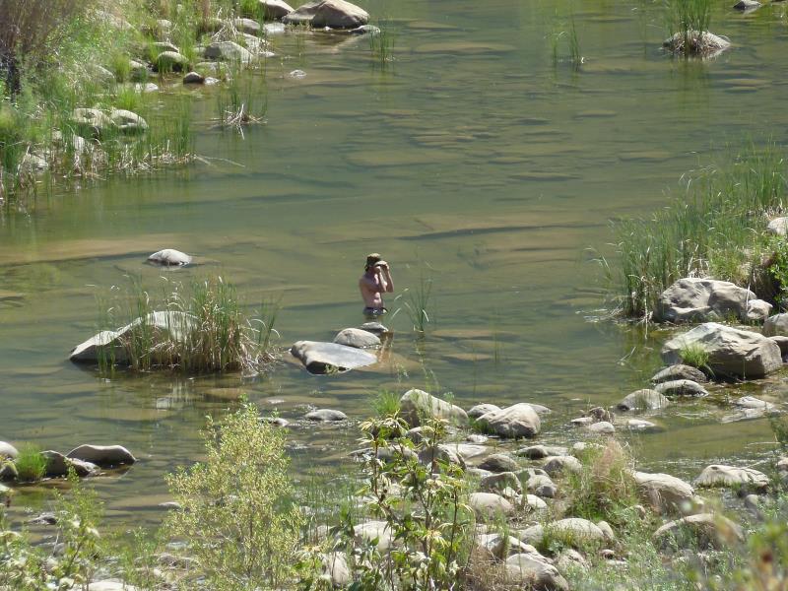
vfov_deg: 3.7
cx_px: 394
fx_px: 9083
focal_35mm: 399
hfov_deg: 5.0
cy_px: 296
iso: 80
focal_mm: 49.2
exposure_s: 1/200
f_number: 4.9
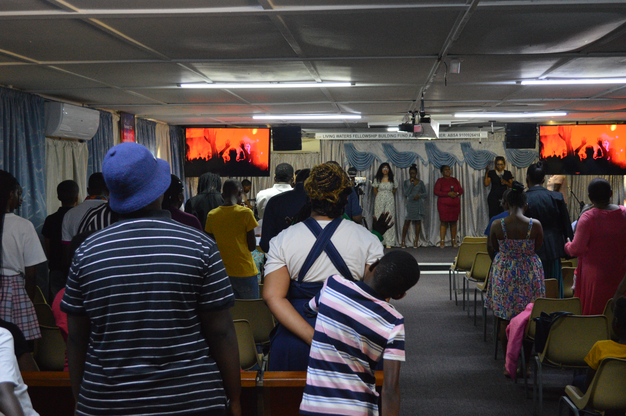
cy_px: 208
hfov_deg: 41.1
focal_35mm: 48
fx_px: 834
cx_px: 313
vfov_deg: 28.0
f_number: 4.8
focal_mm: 32
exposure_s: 1/80
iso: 3200
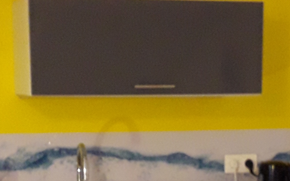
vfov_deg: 12.6
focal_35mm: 102
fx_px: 806
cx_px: 166
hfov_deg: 20.4
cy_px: 190
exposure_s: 1/20
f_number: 1.9
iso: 400
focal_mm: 3.6
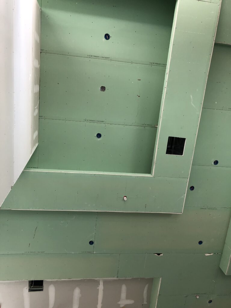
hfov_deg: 49.7
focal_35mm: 28
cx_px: 116
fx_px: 249
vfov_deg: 63.4
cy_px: 154
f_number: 1.8
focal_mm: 4
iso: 40
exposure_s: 1/120
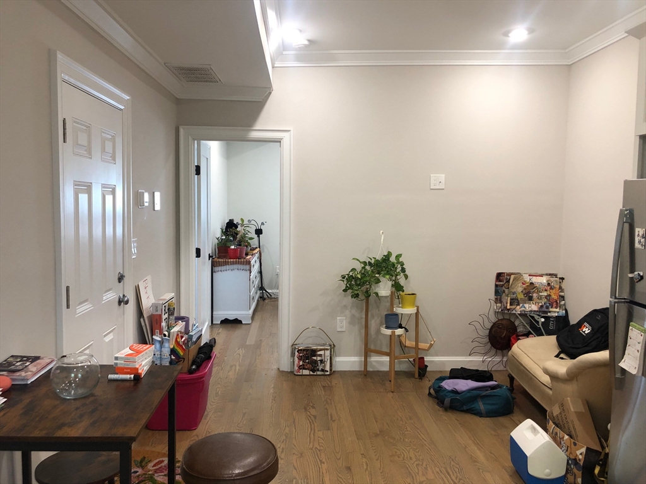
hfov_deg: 63.4
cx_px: 323
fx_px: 523
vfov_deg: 49.7
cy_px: 242
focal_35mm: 28
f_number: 1.8
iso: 40
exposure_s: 1/24
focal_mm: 3.99
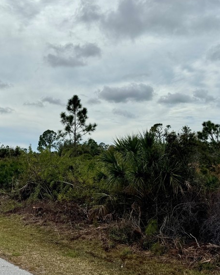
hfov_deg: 35.3
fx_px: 342
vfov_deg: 43.8
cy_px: 141
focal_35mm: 42
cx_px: 74
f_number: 1.78
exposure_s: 1/12346
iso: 80
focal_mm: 6.86
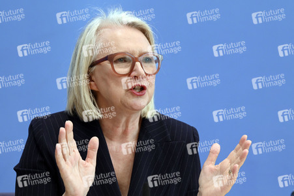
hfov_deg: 15.2
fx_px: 1102
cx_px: 147
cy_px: 98
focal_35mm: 135
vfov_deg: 10.1
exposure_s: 1/500
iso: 3200
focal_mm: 135
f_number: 5.6
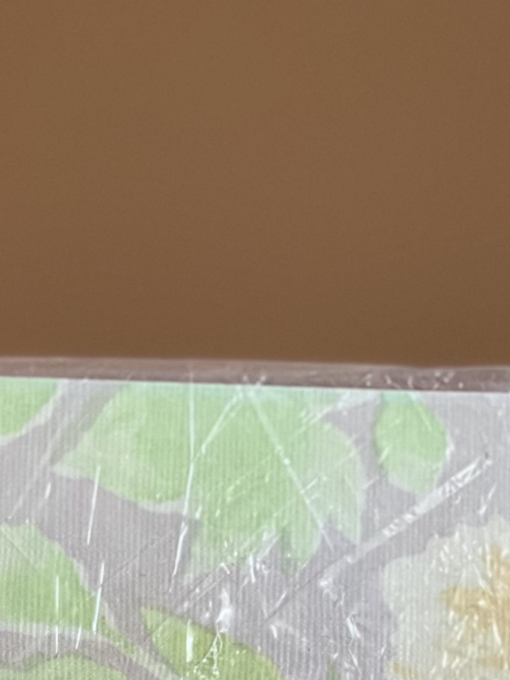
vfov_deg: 7.8
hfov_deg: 6.0
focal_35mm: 249
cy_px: 1070
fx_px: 4892
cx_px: 37
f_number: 2.8
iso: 250
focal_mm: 9
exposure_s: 1/66
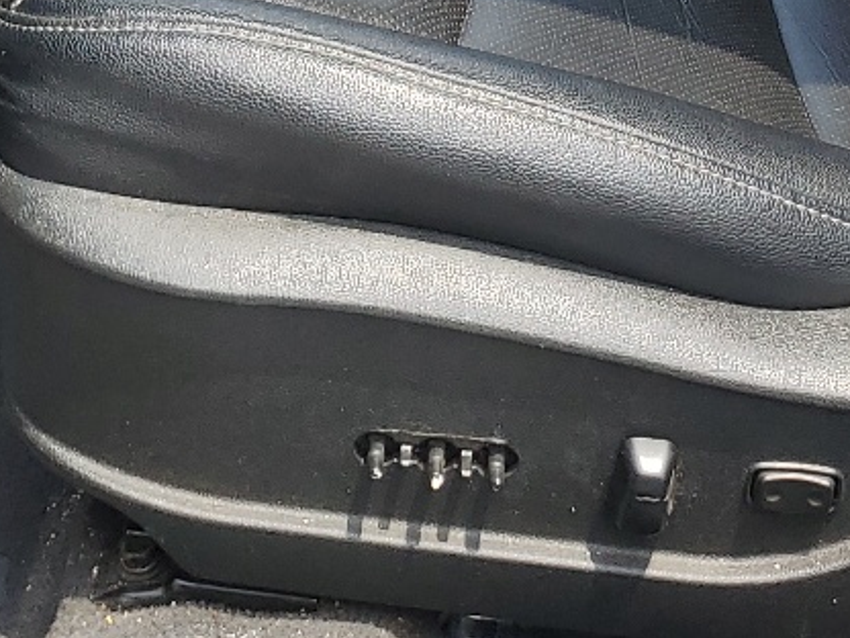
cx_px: 382
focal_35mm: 100
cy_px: -485
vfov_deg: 13.4
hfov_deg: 19.6
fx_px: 2456
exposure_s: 1/1000
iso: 50
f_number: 1.5
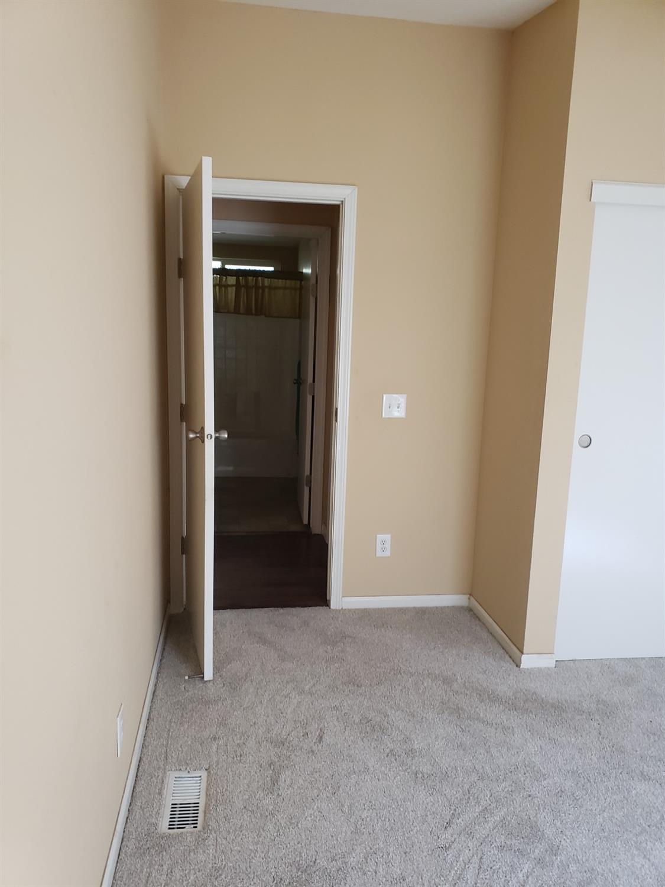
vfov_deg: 67.3
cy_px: 444
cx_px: 332
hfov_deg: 53.1
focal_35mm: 26
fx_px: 666
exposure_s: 1/50
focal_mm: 4.3
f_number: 2.4
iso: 200
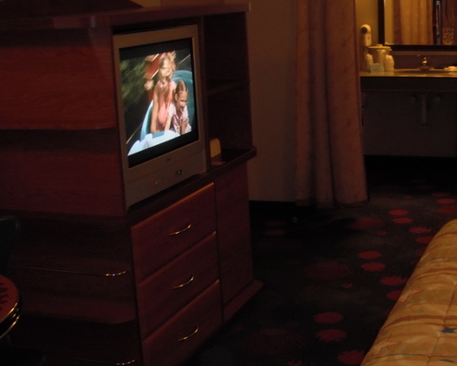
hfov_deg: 31.1
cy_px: 185
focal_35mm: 60
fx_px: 812
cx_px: 315
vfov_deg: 25.4
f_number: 3.5
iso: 125
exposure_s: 1/30
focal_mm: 6.7
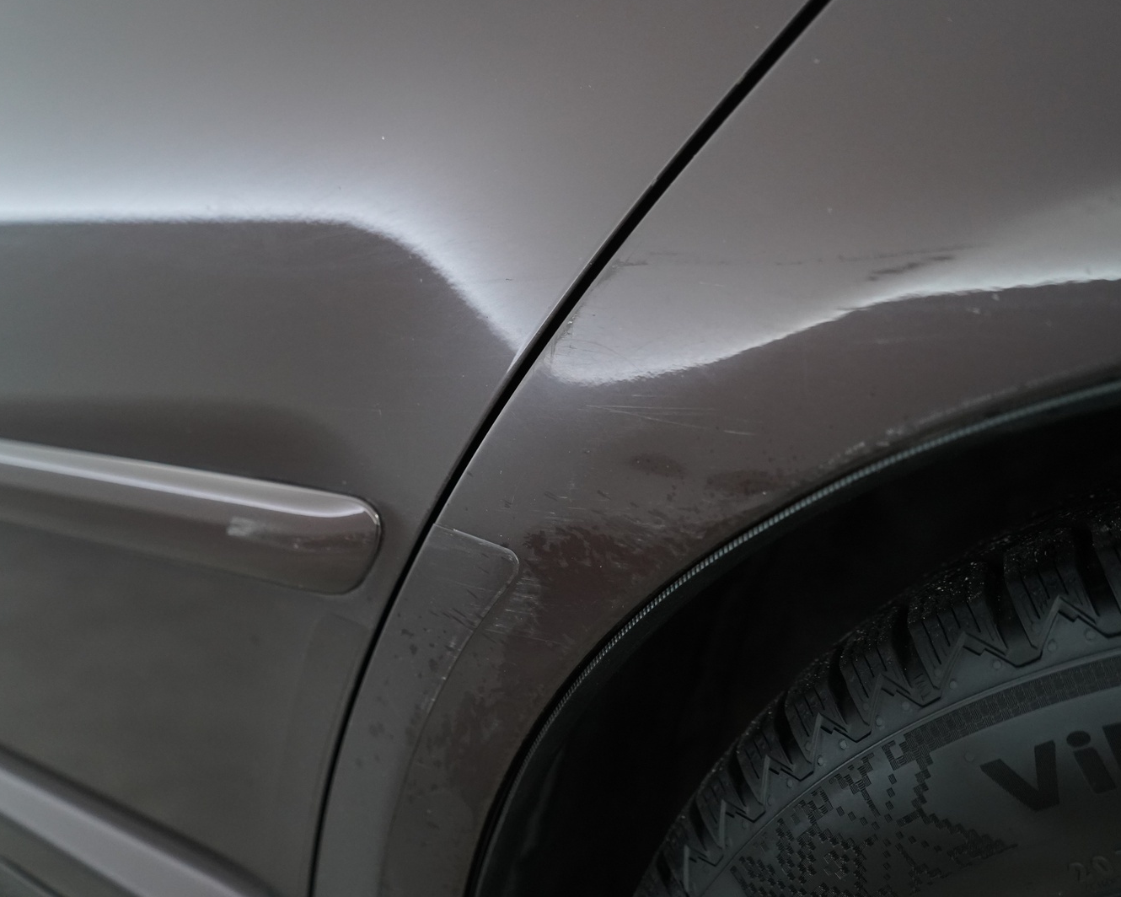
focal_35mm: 32
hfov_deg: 55.6
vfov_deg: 45.8
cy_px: 443
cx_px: 525
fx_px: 1062
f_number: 4
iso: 4000
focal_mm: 28
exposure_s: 1/60
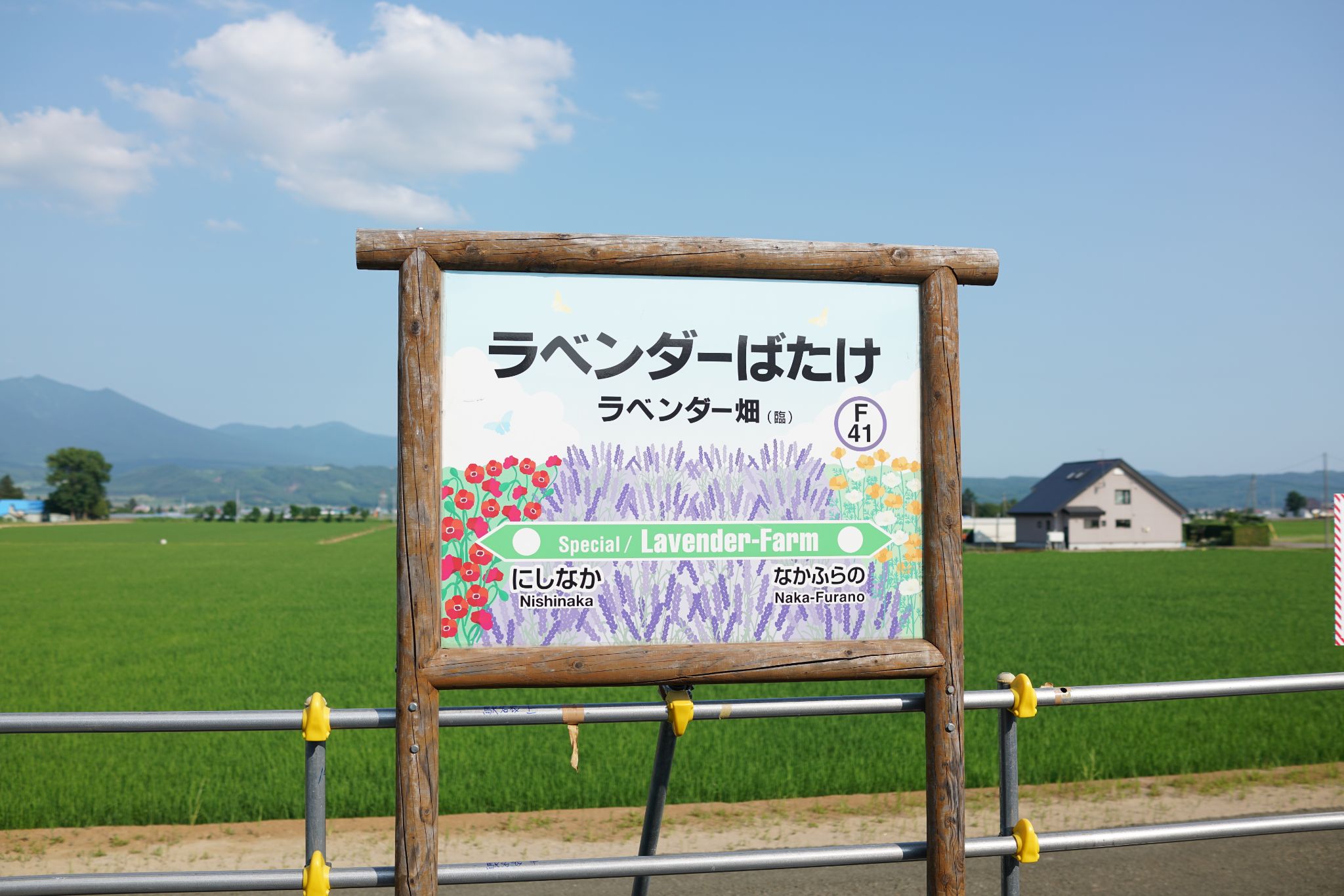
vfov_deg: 37.9
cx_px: 672
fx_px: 1307
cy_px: 448
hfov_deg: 54.4
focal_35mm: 35
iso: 100
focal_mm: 35
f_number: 2.8
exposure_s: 1/2000
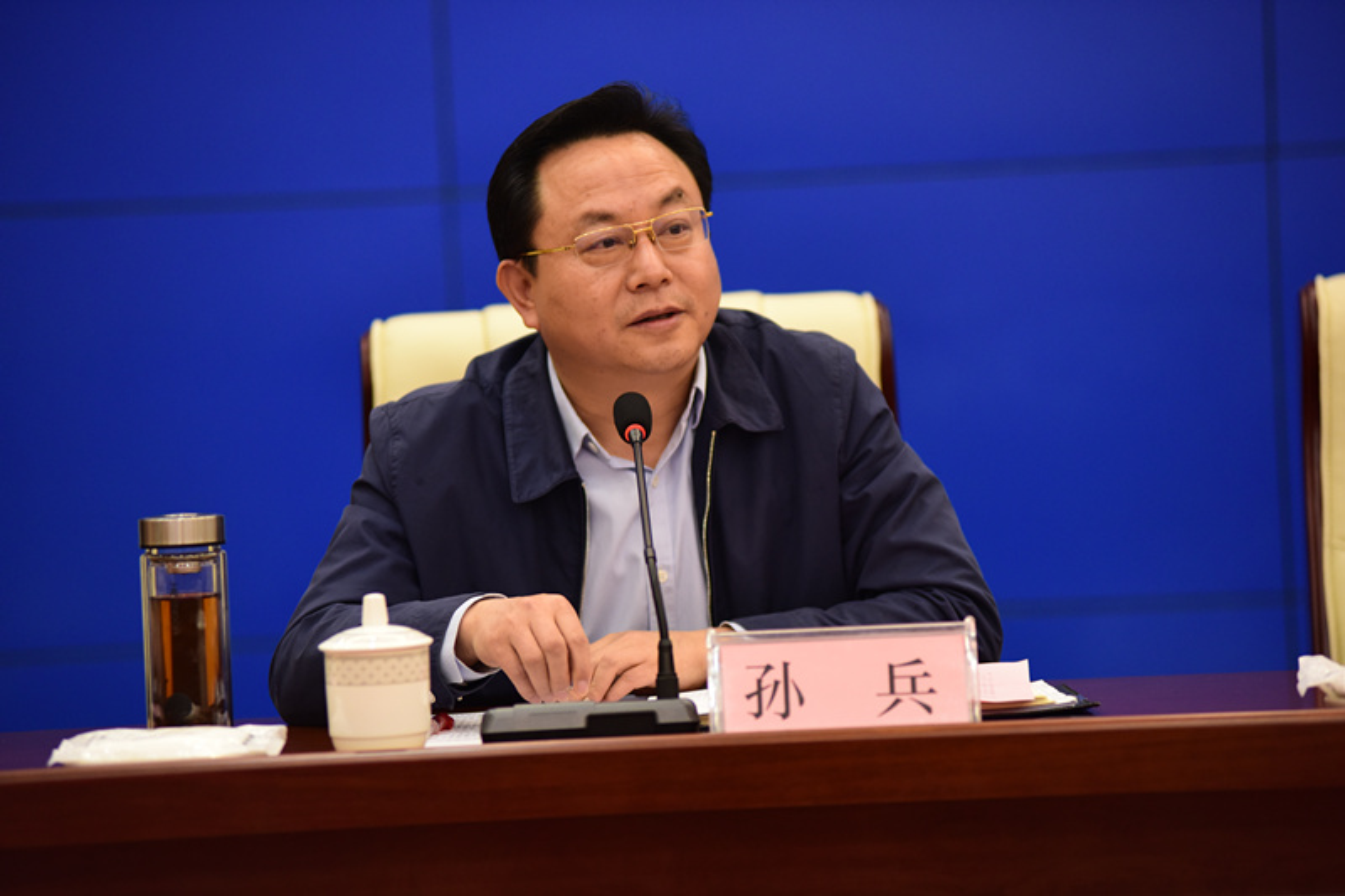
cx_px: 672
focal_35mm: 145
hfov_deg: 14.2
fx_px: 5416
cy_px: 448
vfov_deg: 9.5
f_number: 2.8
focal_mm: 145
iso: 1600
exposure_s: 1/160
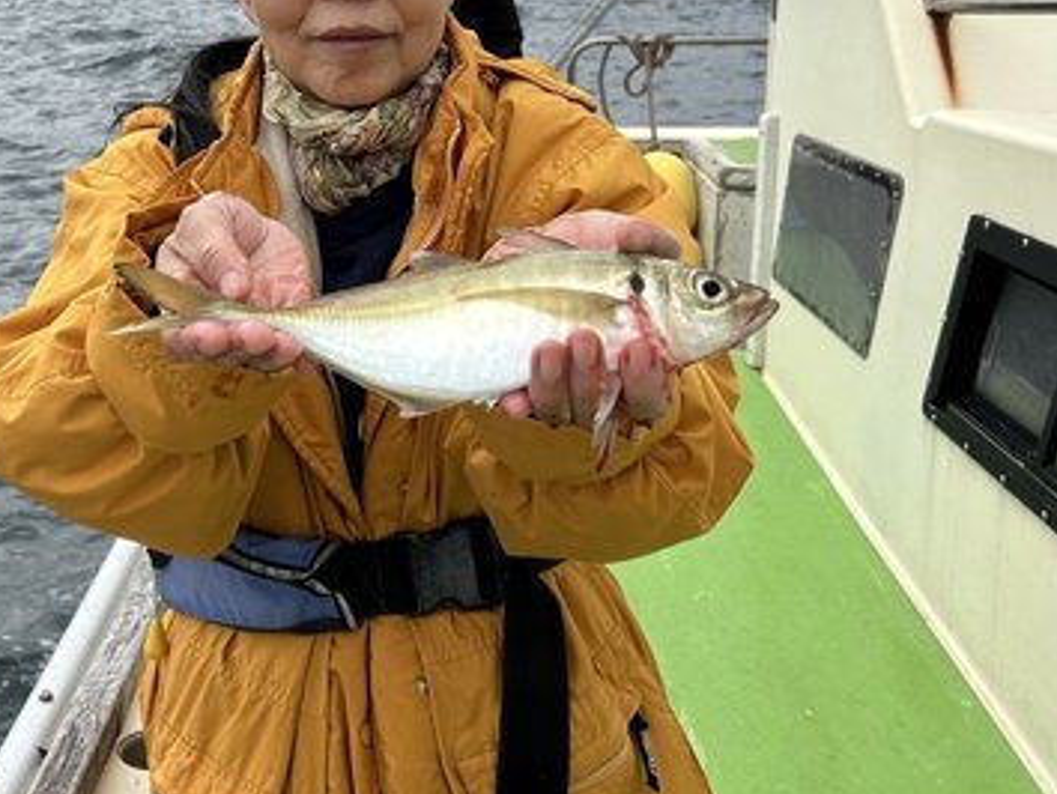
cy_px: 134
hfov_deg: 39.5
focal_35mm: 47
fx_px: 1436
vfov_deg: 30.0
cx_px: 293
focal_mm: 5.7
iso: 50
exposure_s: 1/2695
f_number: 1.5
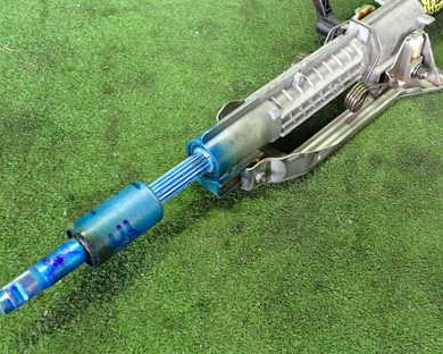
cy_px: 137
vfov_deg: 33.3
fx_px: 590
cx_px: 242
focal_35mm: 45
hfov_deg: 41.1
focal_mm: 5.4
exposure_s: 1/30
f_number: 2.3
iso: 400
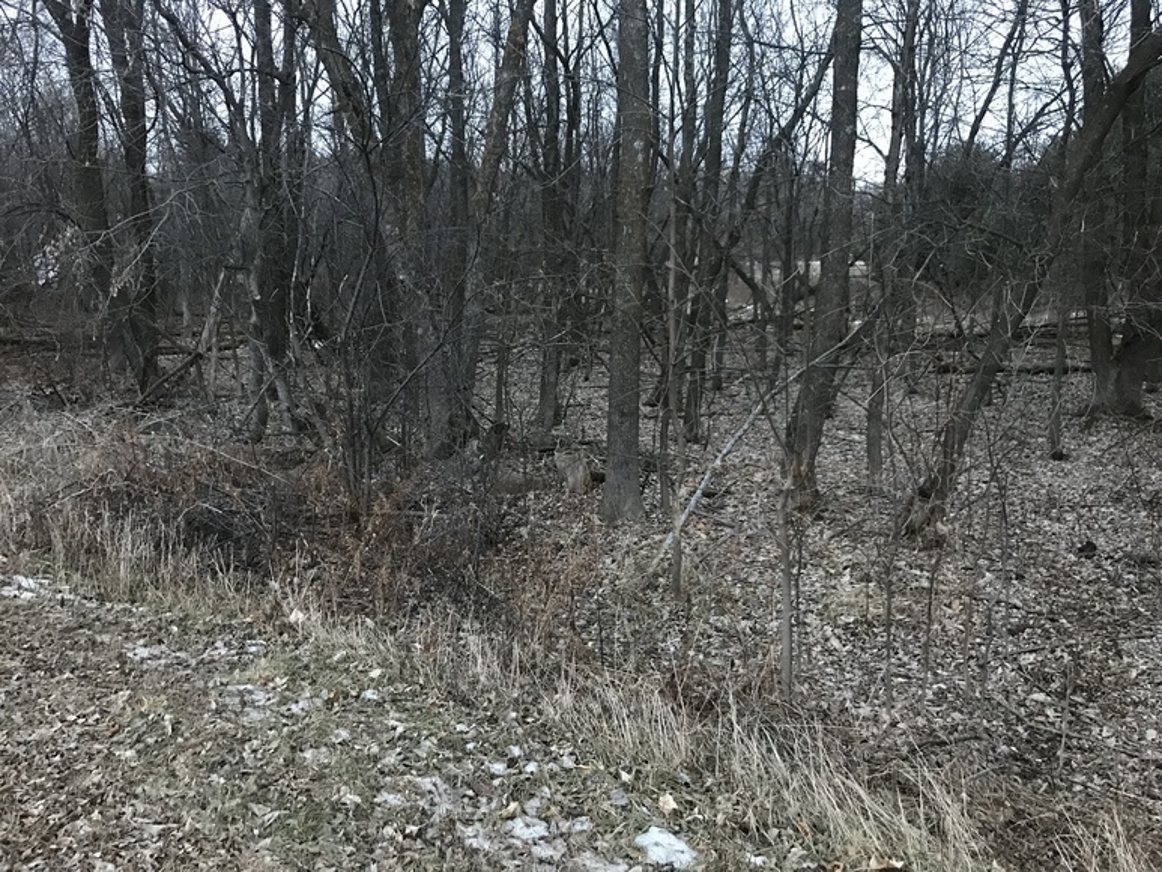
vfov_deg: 49.8
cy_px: 436
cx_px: 581
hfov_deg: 63.4
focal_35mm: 28
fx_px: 940
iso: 100
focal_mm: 3.99
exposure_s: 1/13
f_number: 1.8
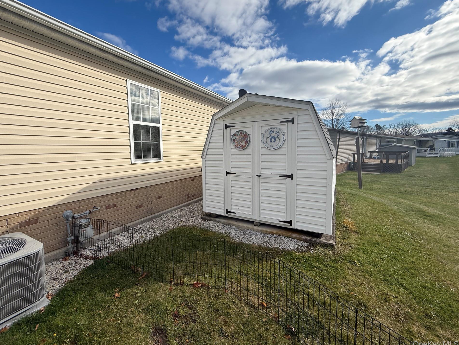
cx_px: 216
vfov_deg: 81.7
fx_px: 199
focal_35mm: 15
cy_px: 165
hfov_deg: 98.0
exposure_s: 1/2165
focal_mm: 2.22
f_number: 2.2
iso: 50
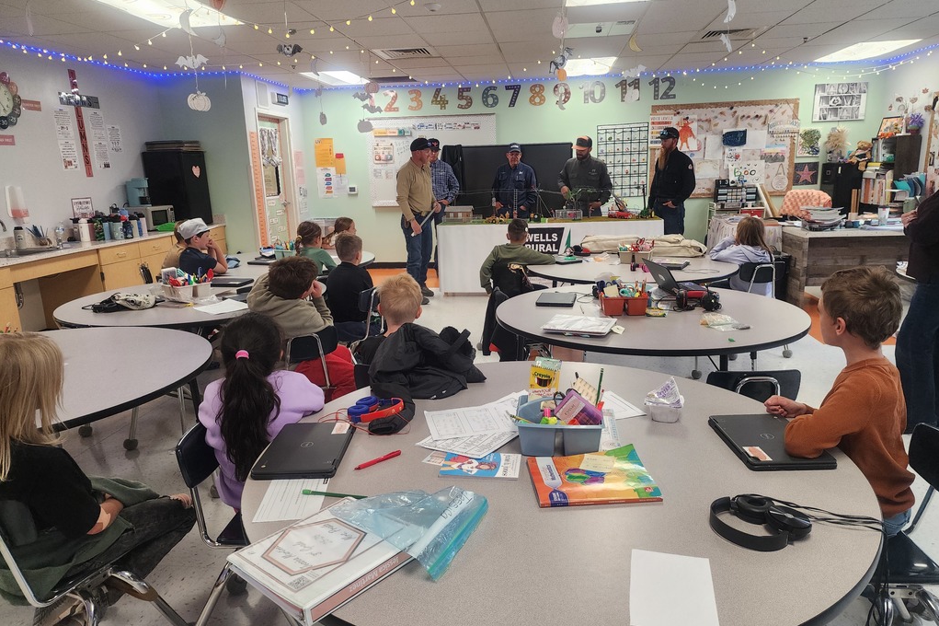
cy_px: 317
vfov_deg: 53.1
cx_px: 469
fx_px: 626
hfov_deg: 73.8
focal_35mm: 24
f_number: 1.8
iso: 200
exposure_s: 1/120
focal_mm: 6.4
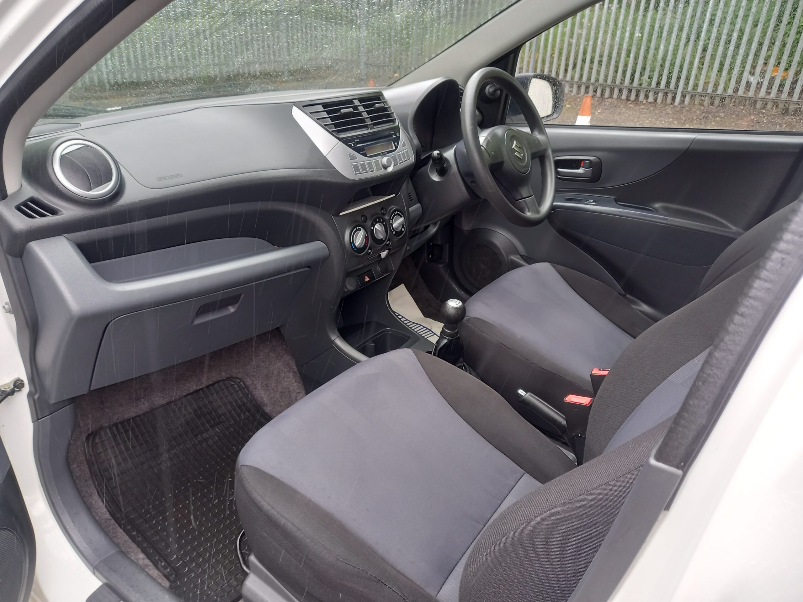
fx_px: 580
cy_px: 301
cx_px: 402
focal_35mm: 25
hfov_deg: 69.4
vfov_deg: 54.9
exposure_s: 1/60
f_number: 2
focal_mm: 4.6
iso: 80
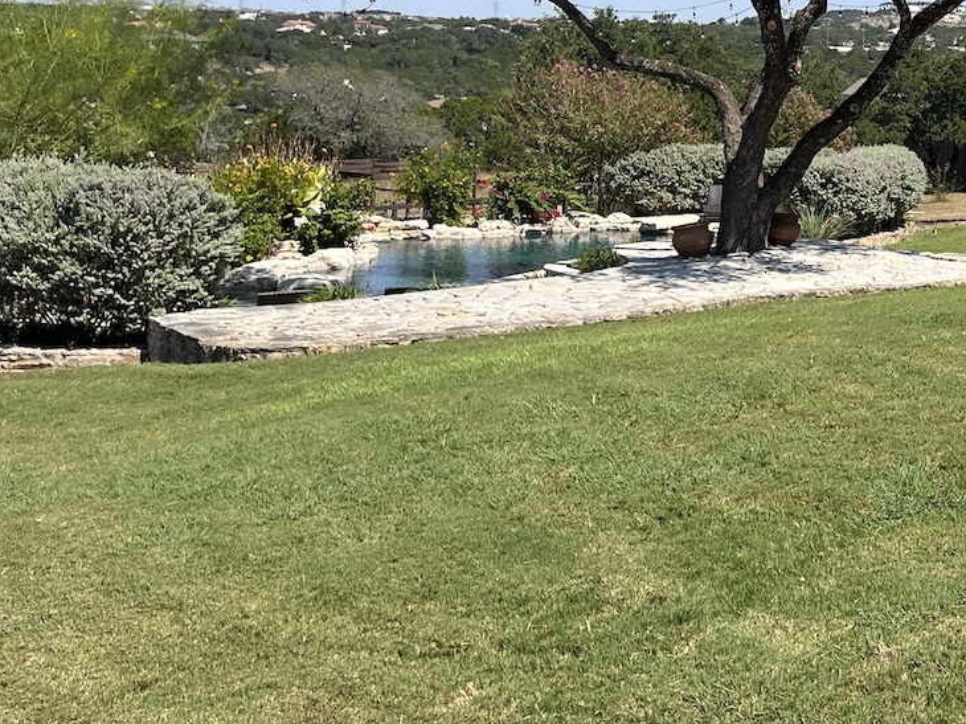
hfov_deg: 30.4
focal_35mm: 57
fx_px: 1590
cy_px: 60
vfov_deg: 24.8
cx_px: 1053
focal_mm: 5.1
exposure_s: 1/2899
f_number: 1.6
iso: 50
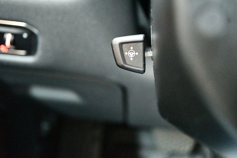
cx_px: 118
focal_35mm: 48
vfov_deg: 28.0
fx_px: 316
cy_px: 79
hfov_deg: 41.1
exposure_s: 1/10
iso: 12800
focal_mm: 32
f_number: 4.8
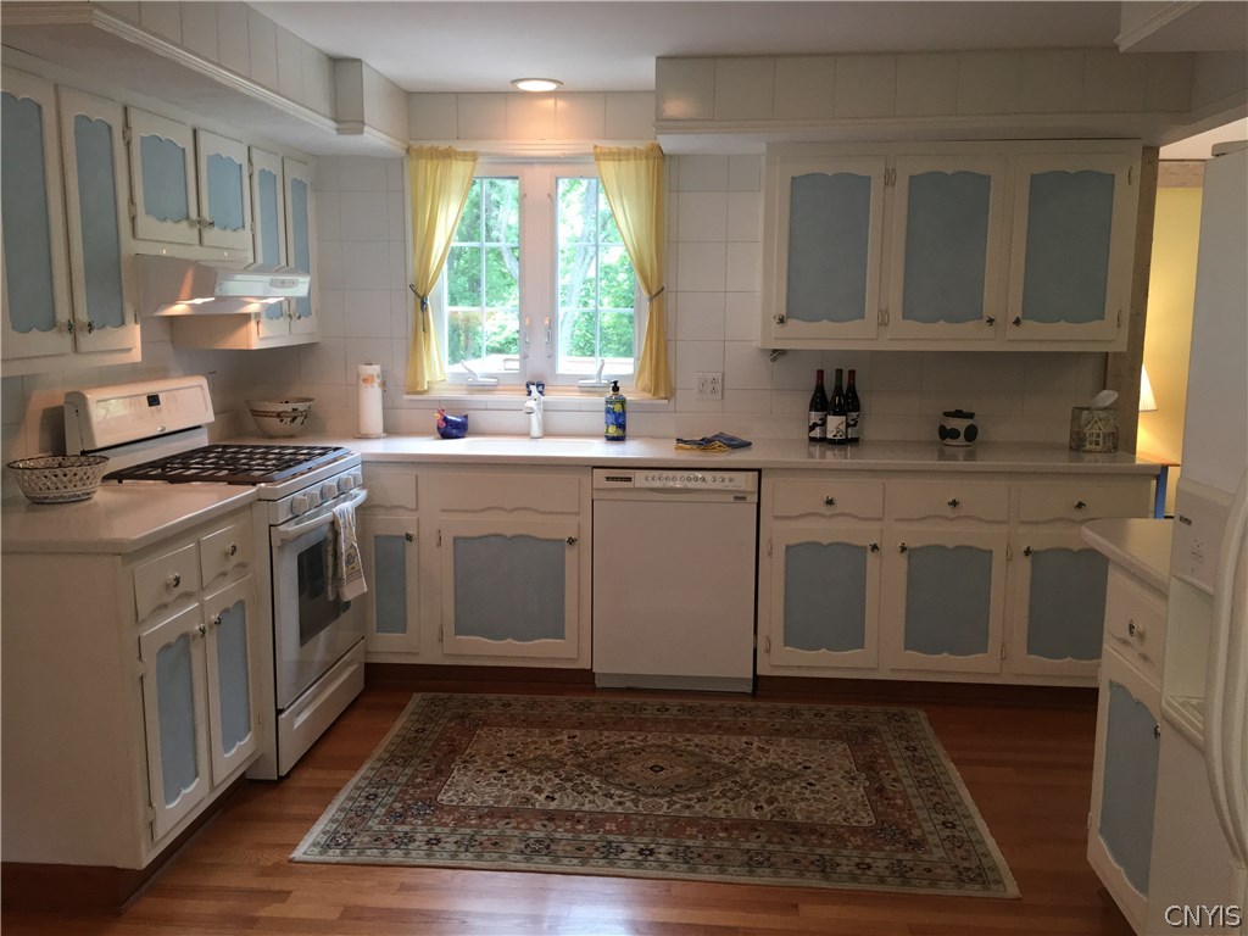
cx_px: 624
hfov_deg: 61.7
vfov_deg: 48.2
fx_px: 1046
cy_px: 468
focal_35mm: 29
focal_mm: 4.15
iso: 100
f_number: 2.2
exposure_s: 1/30
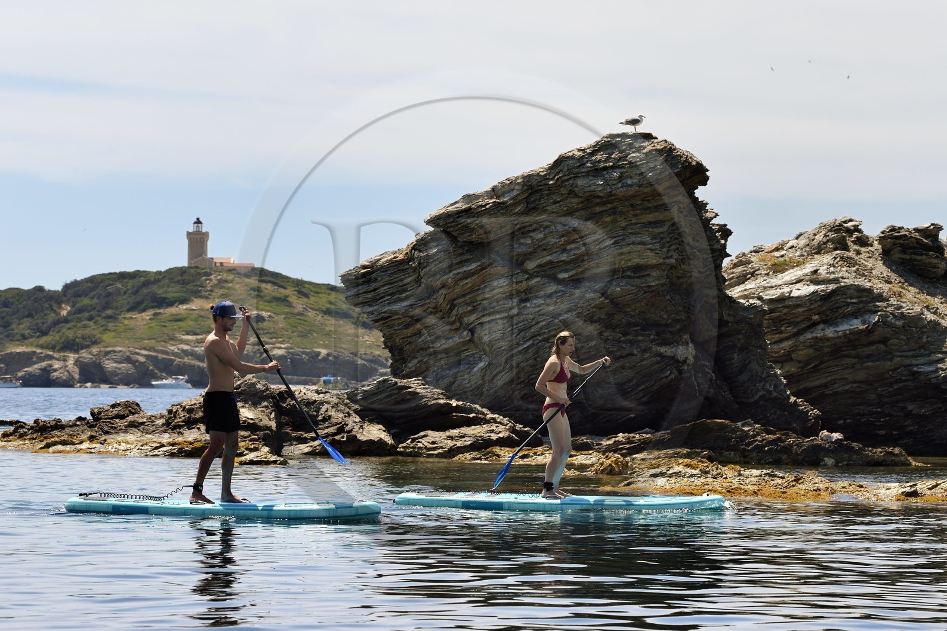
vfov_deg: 10.5
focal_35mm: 130
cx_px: 474
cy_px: 316
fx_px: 3419
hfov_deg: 15.8
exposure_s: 1/500
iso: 200
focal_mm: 130
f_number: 9
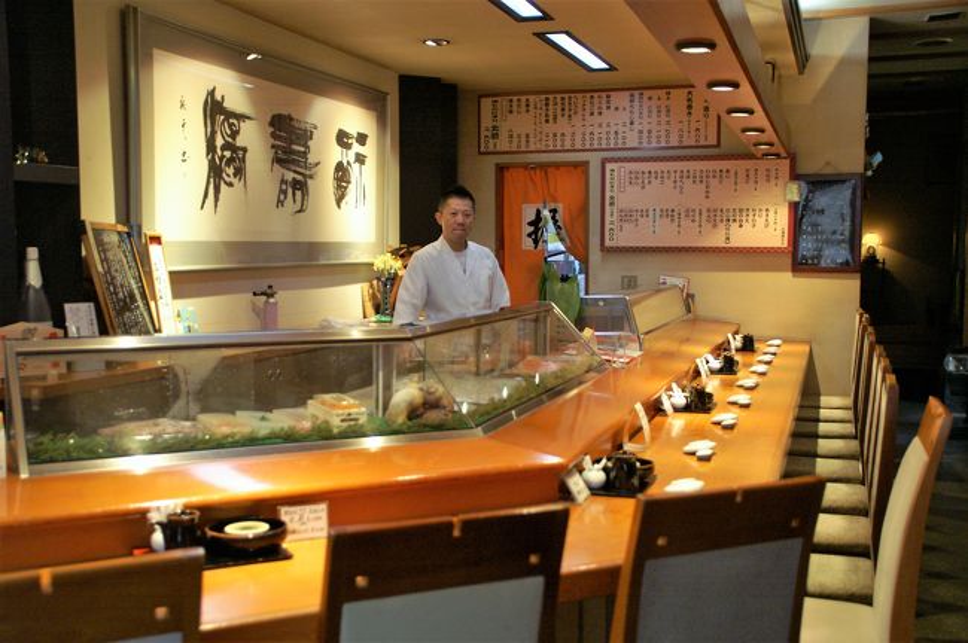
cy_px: 322
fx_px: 1128
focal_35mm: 42
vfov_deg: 31.8
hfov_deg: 46.4
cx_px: 484
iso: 800
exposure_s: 1/40
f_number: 4
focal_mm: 28
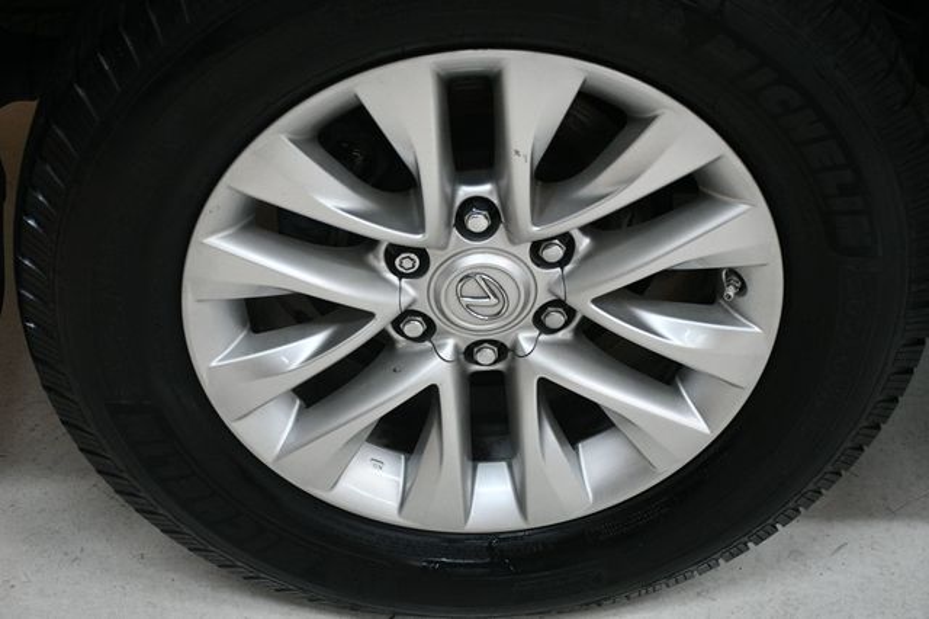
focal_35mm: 63
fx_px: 1625
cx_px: 464
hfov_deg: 31.9
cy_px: 310
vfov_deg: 21.5
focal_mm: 42
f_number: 4.5
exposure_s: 1/125
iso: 1800
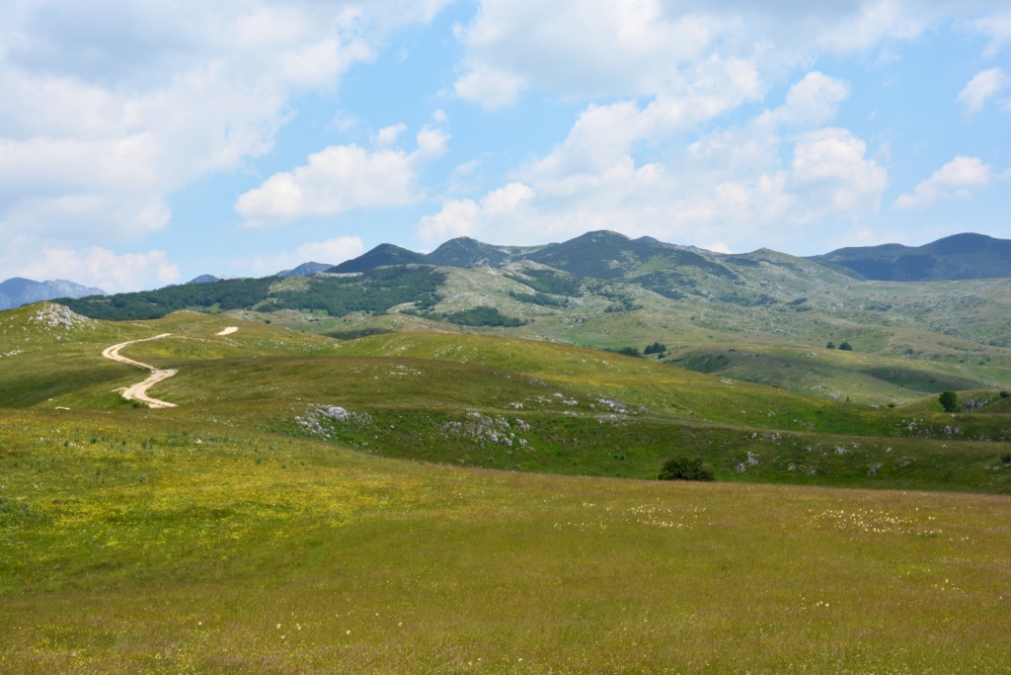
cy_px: 338
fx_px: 1474
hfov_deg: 37.8
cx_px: 506
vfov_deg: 25.8
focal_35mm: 52
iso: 250
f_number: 13
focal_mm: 35
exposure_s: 1/200
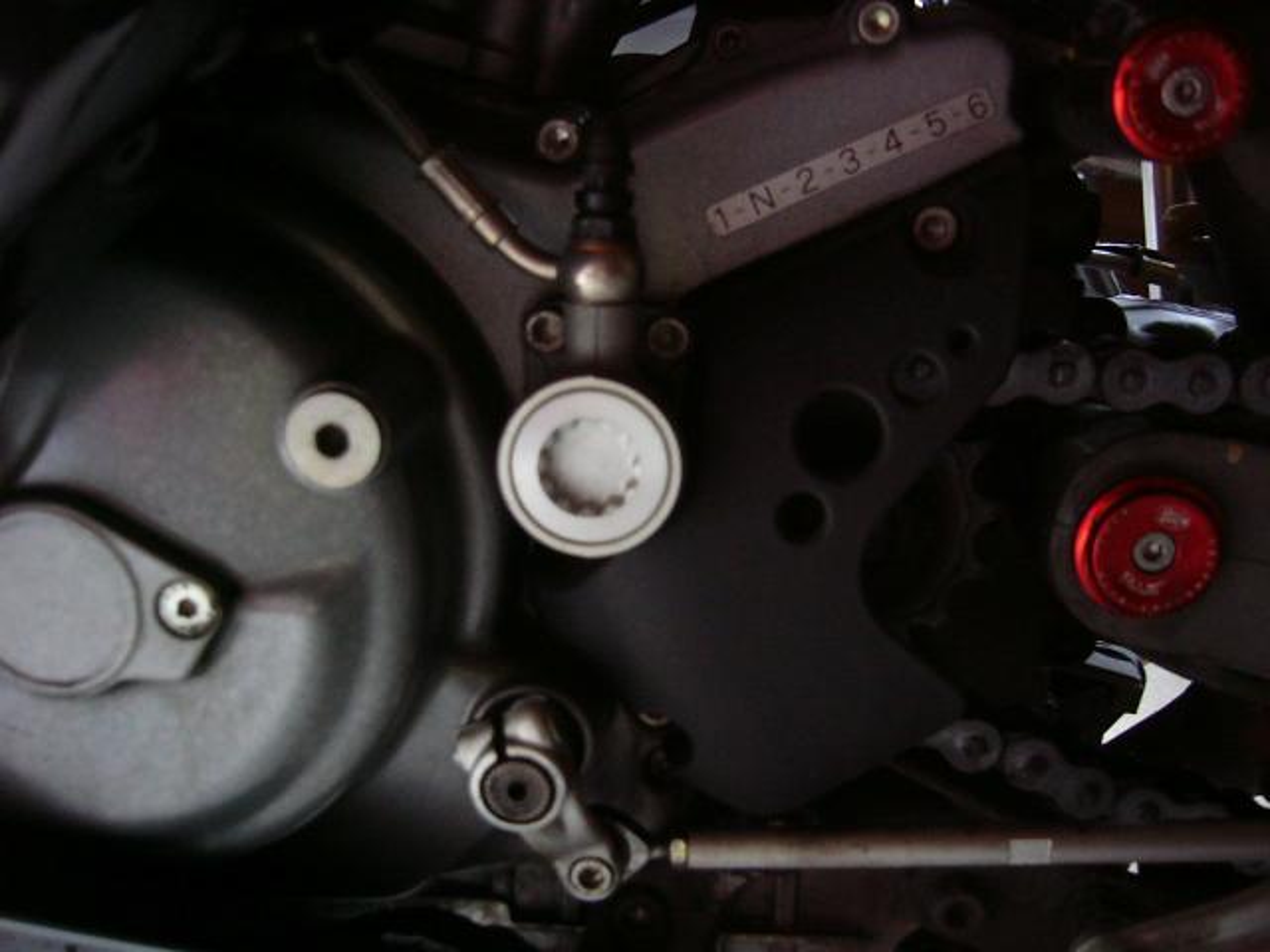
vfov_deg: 40.7
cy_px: 476
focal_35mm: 35
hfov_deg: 52.6
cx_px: 635
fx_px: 1284
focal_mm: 5.8
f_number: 2.8
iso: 200
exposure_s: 1/8
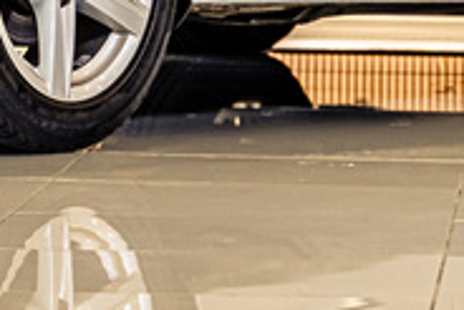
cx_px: 64
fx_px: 5366
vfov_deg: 3.3
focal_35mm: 416
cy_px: -355
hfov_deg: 4.9
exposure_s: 1/125
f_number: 4
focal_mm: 75
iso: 500
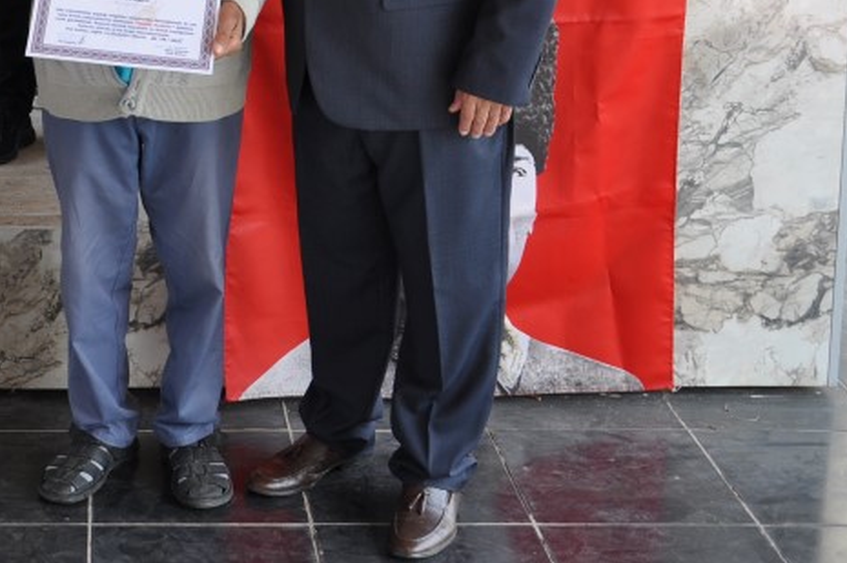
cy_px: -75
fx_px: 1839
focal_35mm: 78
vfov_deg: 16.8
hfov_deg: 24.7
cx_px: -15
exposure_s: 1/125
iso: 200
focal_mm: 21
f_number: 5.6
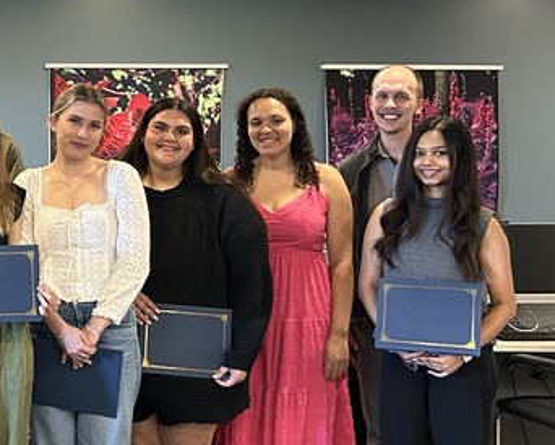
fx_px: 1249
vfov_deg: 20.1
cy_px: 146
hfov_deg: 22.7
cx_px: -143
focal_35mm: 76
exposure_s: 1/60
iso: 400
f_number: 1.5
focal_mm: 5.7
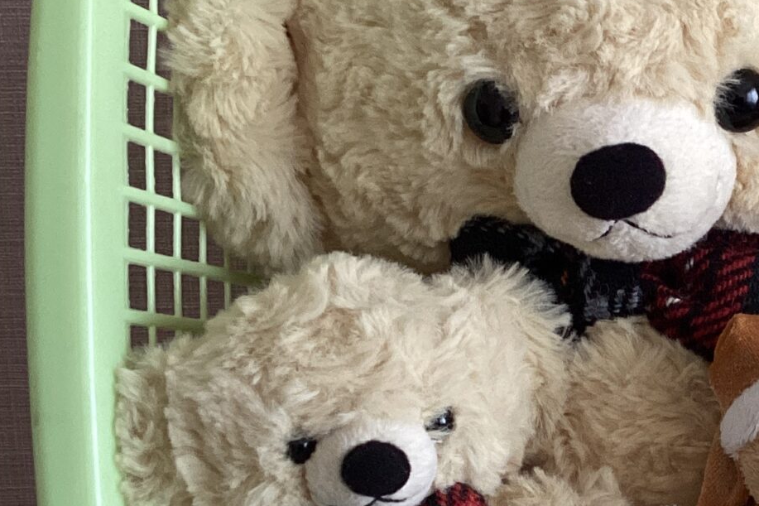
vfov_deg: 15.2
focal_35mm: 90
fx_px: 1897
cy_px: 335
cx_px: 891
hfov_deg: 21.2
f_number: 2.4
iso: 250
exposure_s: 1/60
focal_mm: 3.3
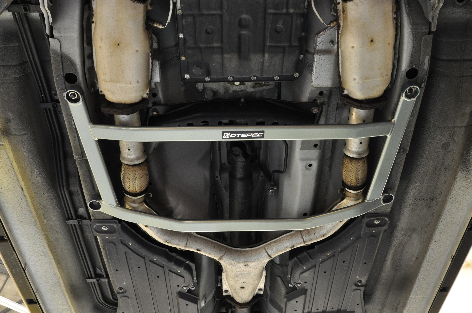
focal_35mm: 33
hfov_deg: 58.0
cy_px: 153
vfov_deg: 40.4
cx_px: 243
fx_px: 426
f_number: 13
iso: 800
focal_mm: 21
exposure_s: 6
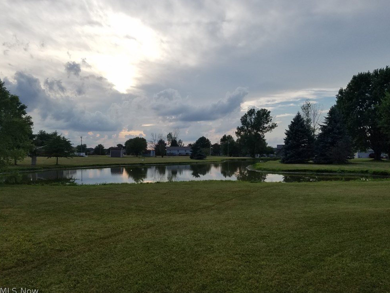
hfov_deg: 65.3
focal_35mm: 27
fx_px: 304
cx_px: 200
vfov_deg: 51.4
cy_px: 146
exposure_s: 1/2288
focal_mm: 4.2
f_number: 1.7
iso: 50
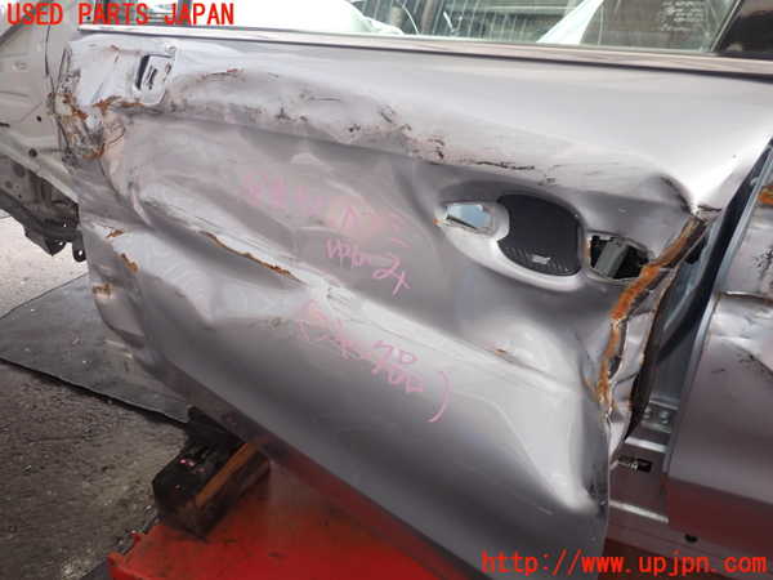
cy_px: 290
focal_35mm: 30
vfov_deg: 46.8
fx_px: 670
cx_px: 386
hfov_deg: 60.0
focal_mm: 5.4
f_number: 2.3
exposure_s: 1/50
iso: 200
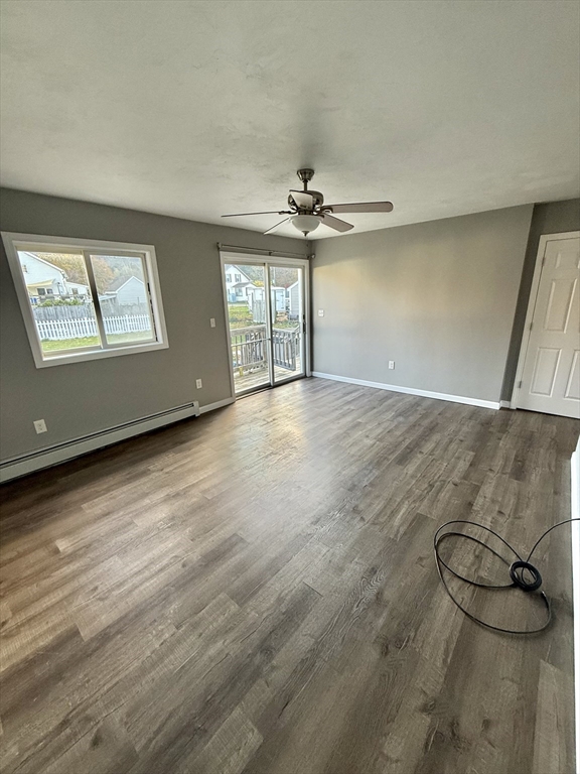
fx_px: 313
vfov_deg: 102.1
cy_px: 387
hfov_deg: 85.7
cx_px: 290
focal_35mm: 14
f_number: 2.2
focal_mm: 2.22
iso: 160
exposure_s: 1/99
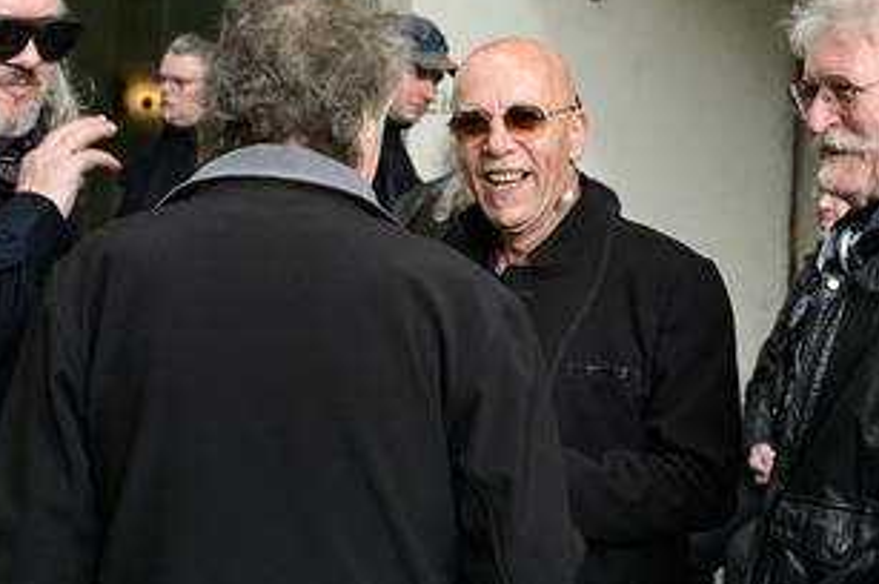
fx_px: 2293
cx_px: 520
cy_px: 209
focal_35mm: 94
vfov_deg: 14.5
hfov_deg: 21.7
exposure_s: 1/200
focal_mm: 64
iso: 2000
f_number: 7.1
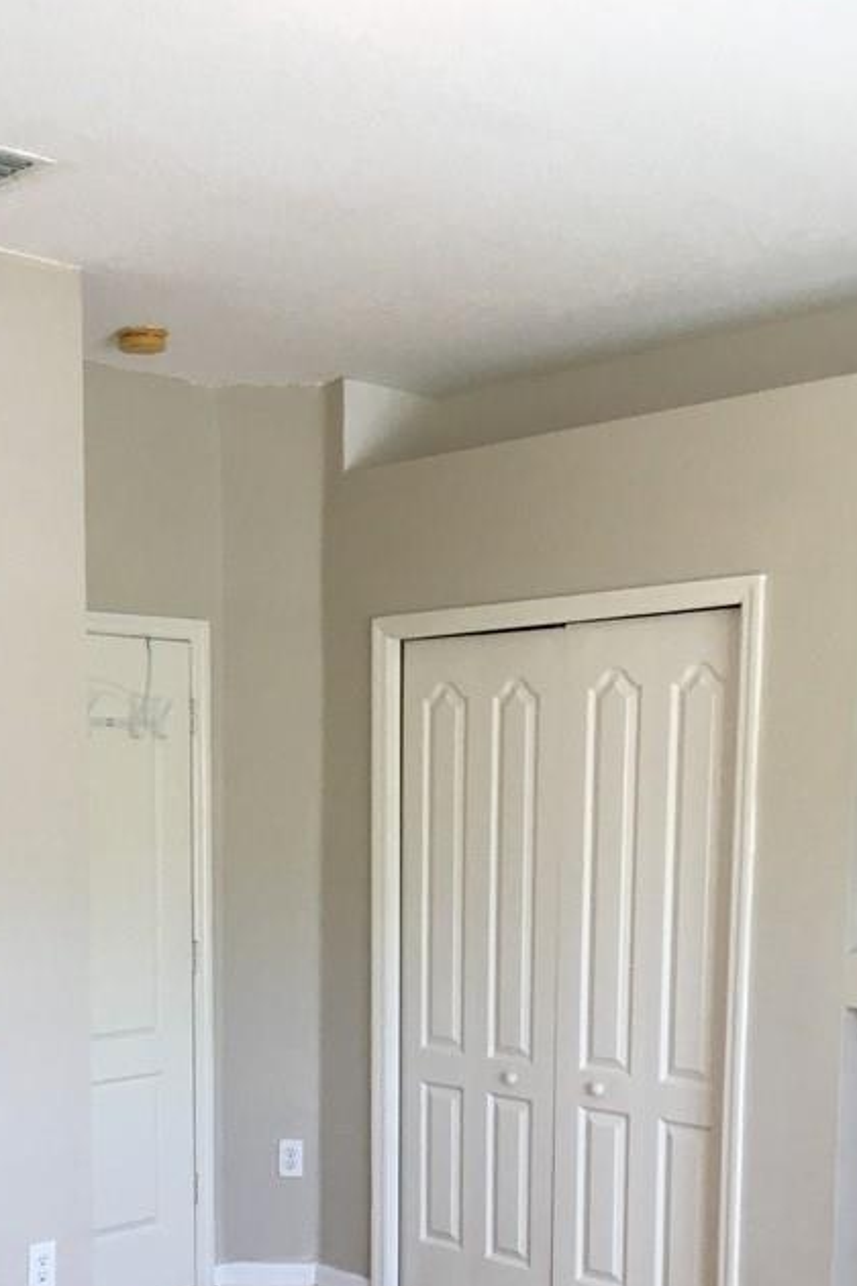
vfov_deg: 38.8
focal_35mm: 49
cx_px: 269
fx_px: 1750
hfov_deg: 27.3
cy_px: 1025
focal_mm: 4.15
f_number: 2.2
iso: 40
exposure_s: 1/30
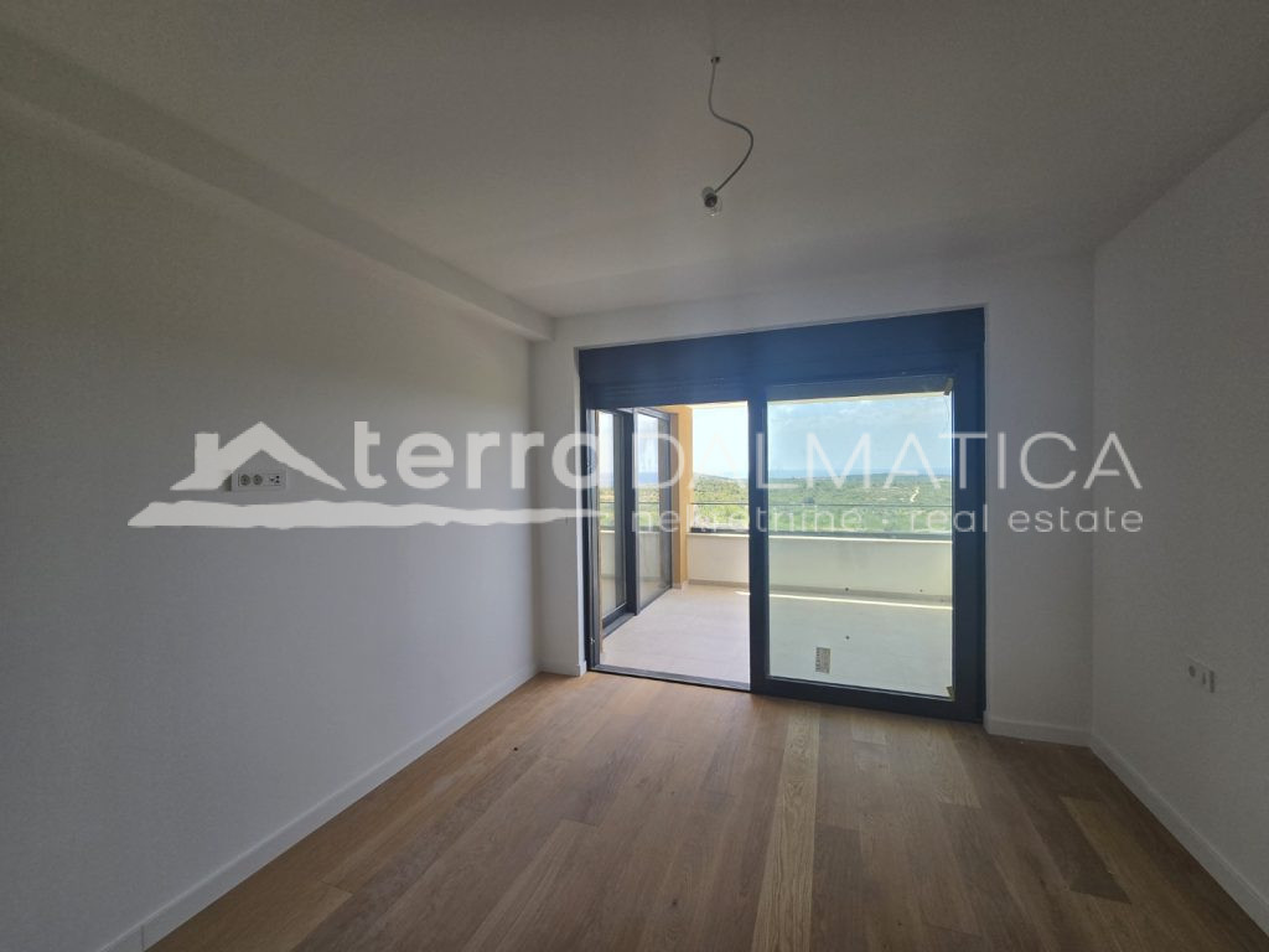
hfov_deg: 106.2
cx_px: 634
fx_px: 477
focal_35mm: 13
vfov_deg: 89.9
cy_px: 476
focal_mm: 2.2
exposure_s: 1/339
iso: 50
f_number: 2.2
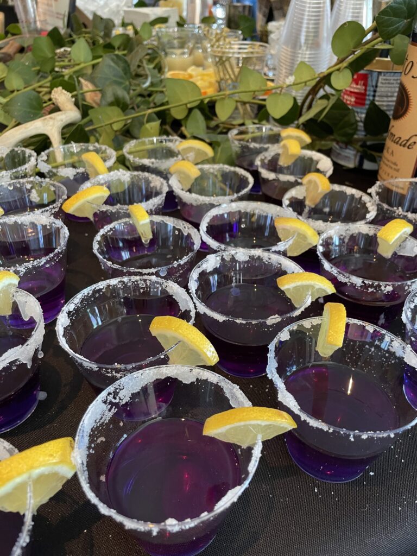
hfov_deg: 53.1
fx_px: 418
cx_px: 208
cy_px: 278
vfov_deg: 67.3
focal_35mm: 26
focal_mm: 4.2
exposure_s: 1/60
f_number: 1.6
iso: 250
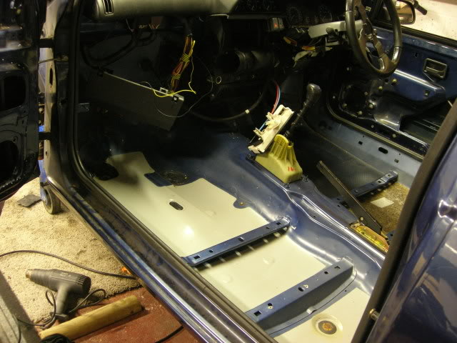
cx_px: 228
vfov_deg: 37.7
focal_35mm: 38
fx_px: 502
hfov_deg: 49.0
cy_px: 172
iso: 173
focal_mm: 7.8
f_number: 2.8
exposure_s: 1/3.6
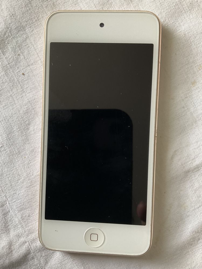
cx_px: 101
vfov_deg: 61.7
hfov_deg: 48.2
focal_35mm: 29
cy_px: 134
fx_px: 226
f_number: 1.8
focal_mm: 3
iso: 100
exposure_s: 1/60
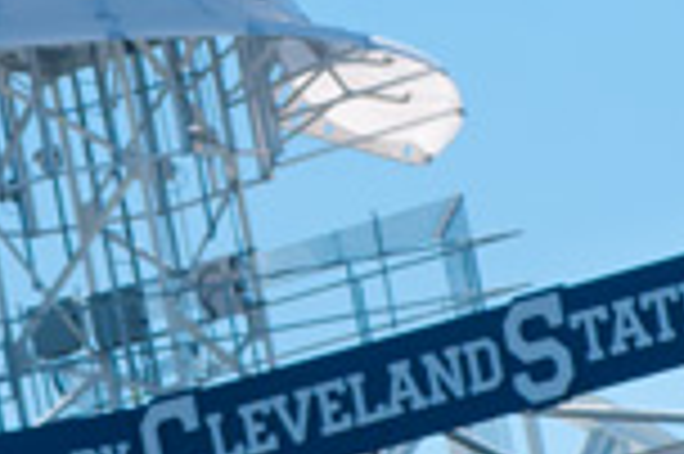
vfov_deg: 2.3
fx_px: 11103
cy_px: -34
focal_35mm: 585
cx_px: 68
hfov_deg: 3.5
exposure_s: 1/500
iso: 200
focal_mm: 102
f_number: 1.6
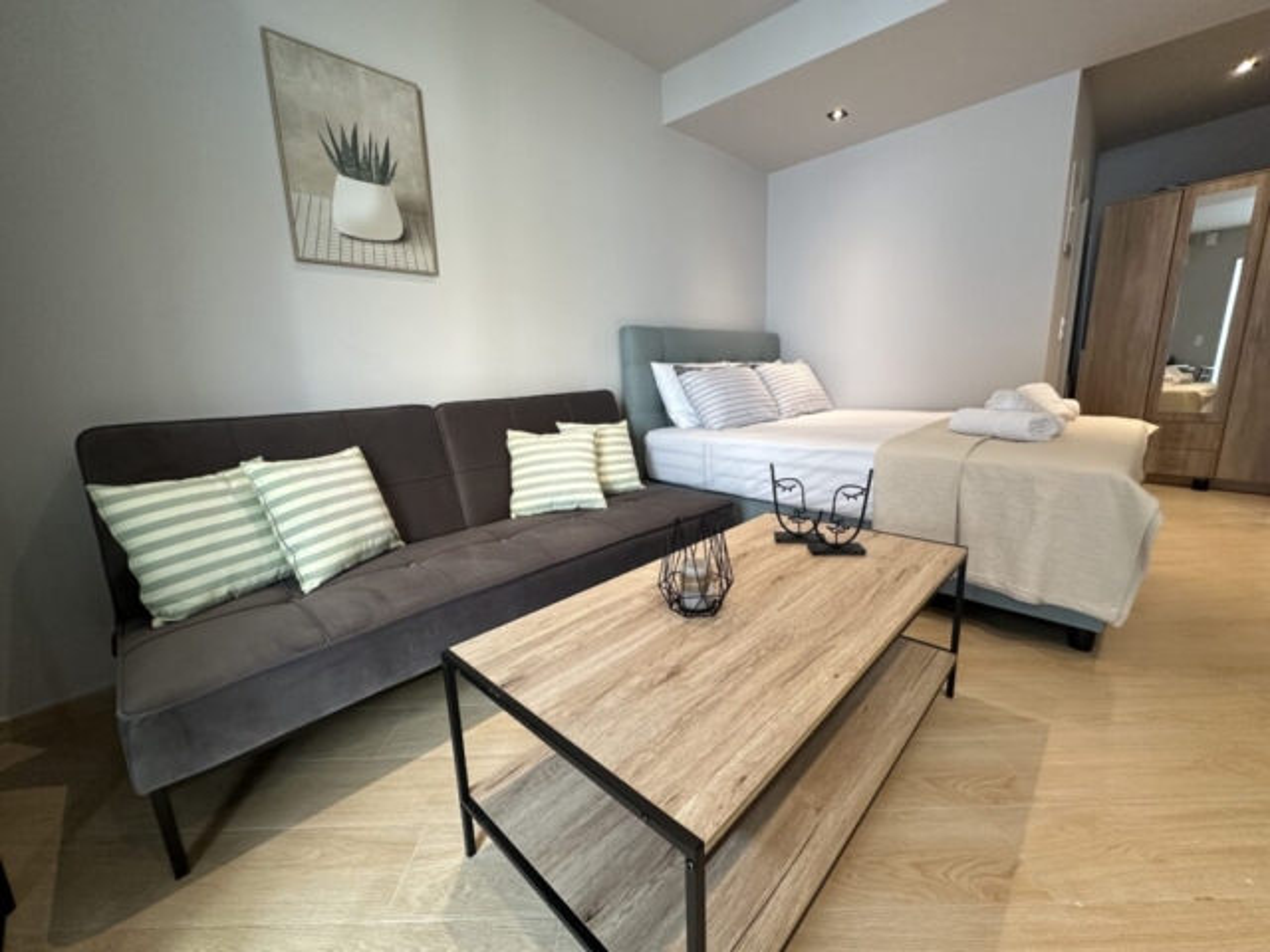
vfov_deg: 85.7
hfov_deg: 102.1
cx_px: 635
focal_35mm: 14
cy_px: 476
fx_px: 514
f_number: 2.2
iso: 200
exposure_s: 1/100
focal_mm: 2.22
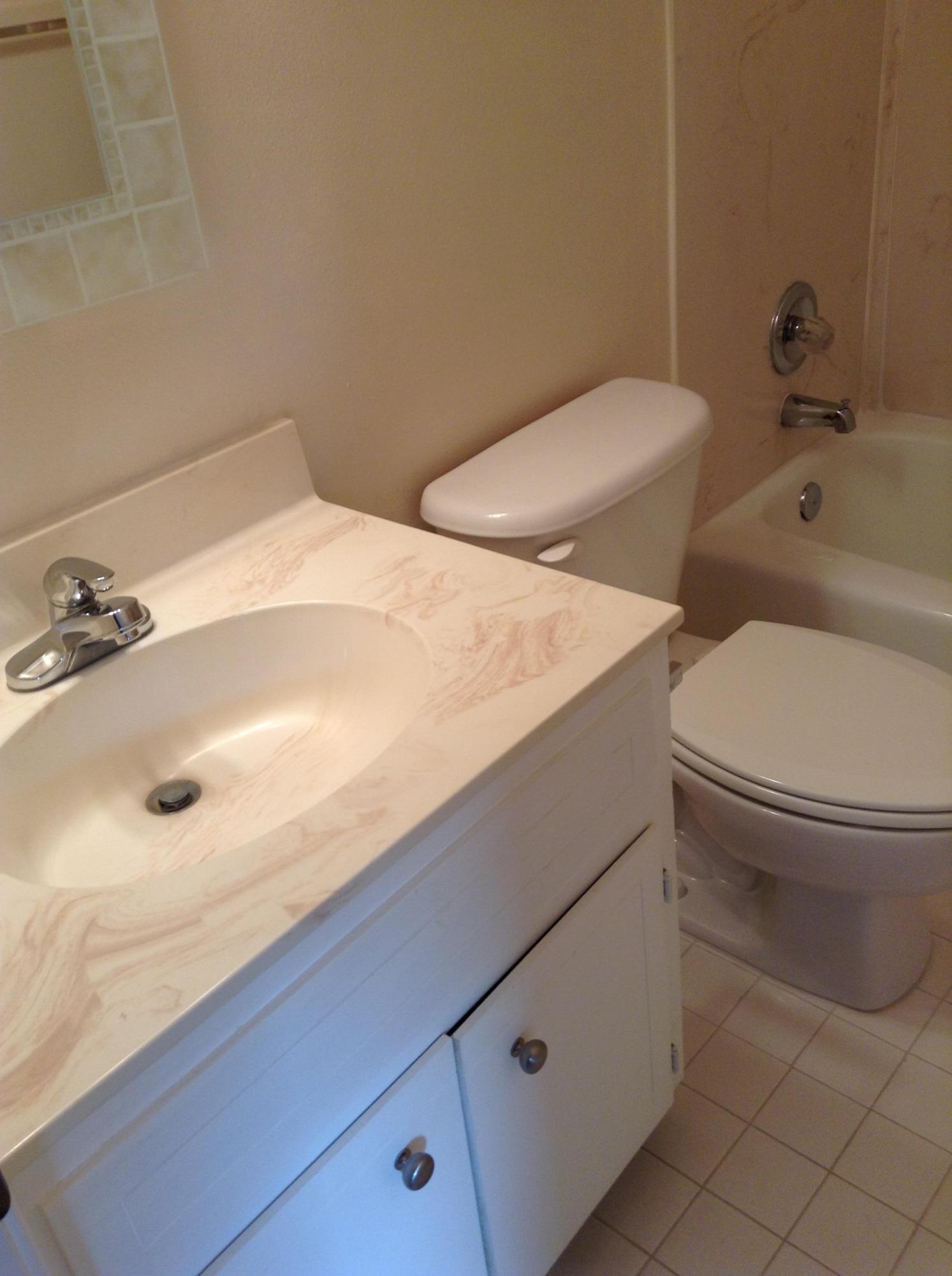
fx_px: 1214
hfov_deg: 42.8
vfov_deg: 55.4
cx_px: 476
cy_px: 638
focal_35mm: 33
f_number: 2.4
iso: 32
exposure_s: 1/33
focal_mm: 3.3
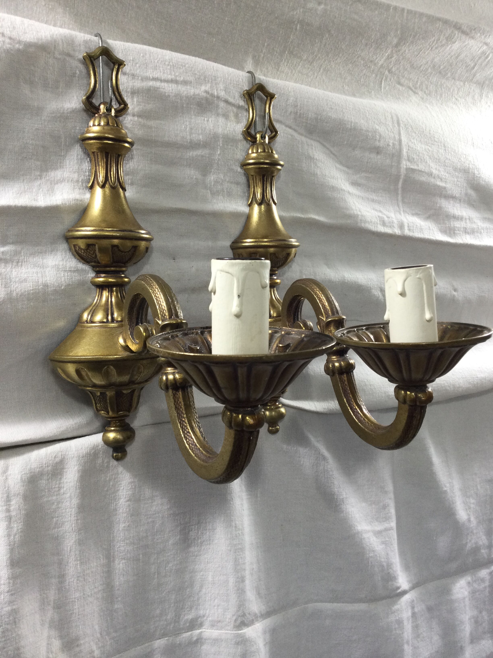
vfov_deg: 58.4
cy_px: 329
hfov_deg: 45.4
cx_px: 246
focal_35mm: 31
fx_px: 589
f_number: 2.4
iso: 25
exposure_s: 1/33
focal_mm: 3.3
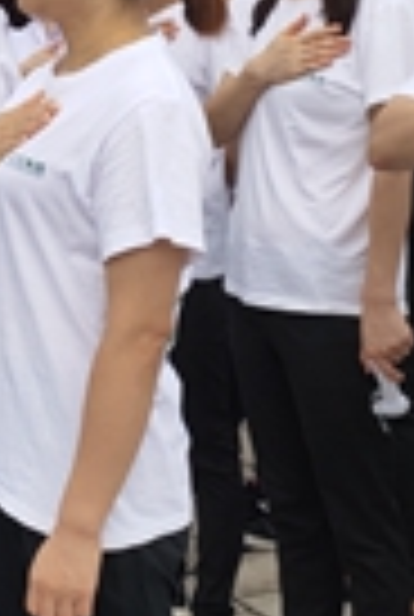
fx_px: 1493
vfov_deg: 22.7
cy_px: 56
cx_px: -126
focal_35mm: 87
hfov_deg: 15.1
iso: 56
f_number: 1.79
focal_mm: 4.76
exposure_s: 1/430
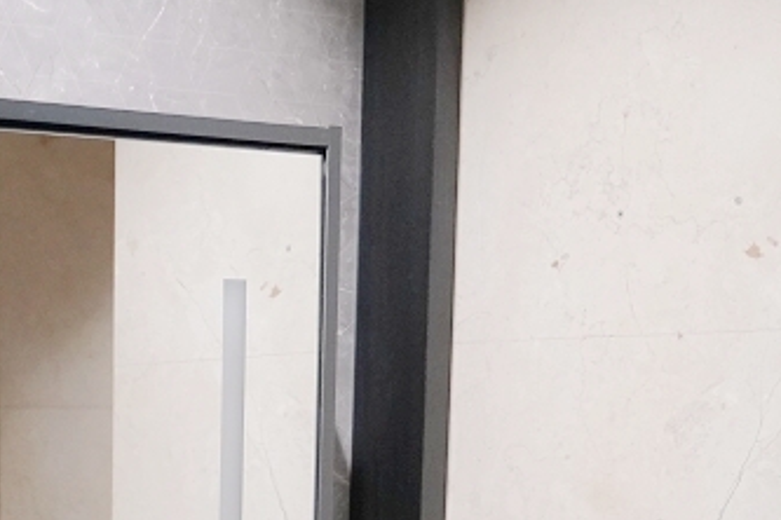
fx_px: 2191
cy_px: 881
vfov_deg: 12.6
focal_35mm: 101
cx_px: -284
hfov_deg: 18.5
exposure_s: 1/160
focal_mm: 28
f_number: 2.8
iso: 2500
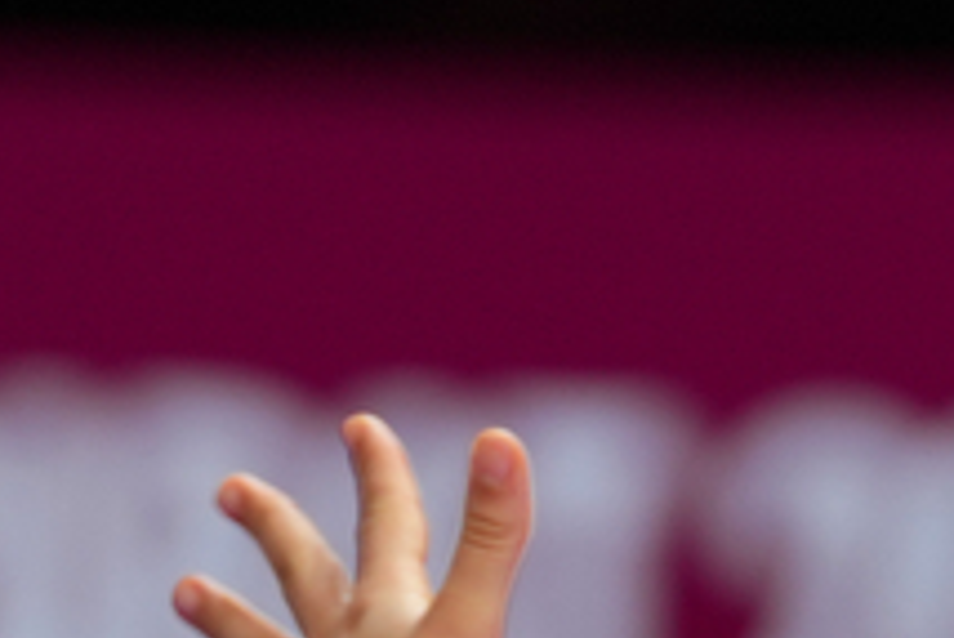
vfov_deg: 0.9
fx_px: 39563
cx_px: 811
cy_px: 2356
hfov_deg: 1.4
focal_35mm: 1492
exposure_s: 1/500
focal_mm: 200
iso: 400
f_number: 2.8
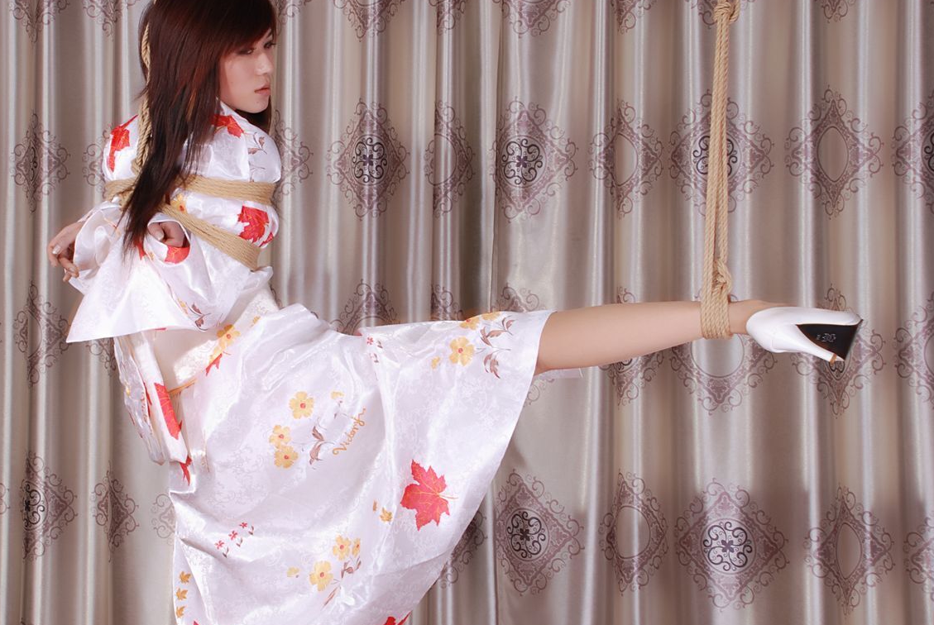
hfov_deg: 29.3
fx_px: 1766
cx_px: 280
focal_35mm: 68
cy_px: 260
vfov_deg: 20.1
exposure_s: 1/8
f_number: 8
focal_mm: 32
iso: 100
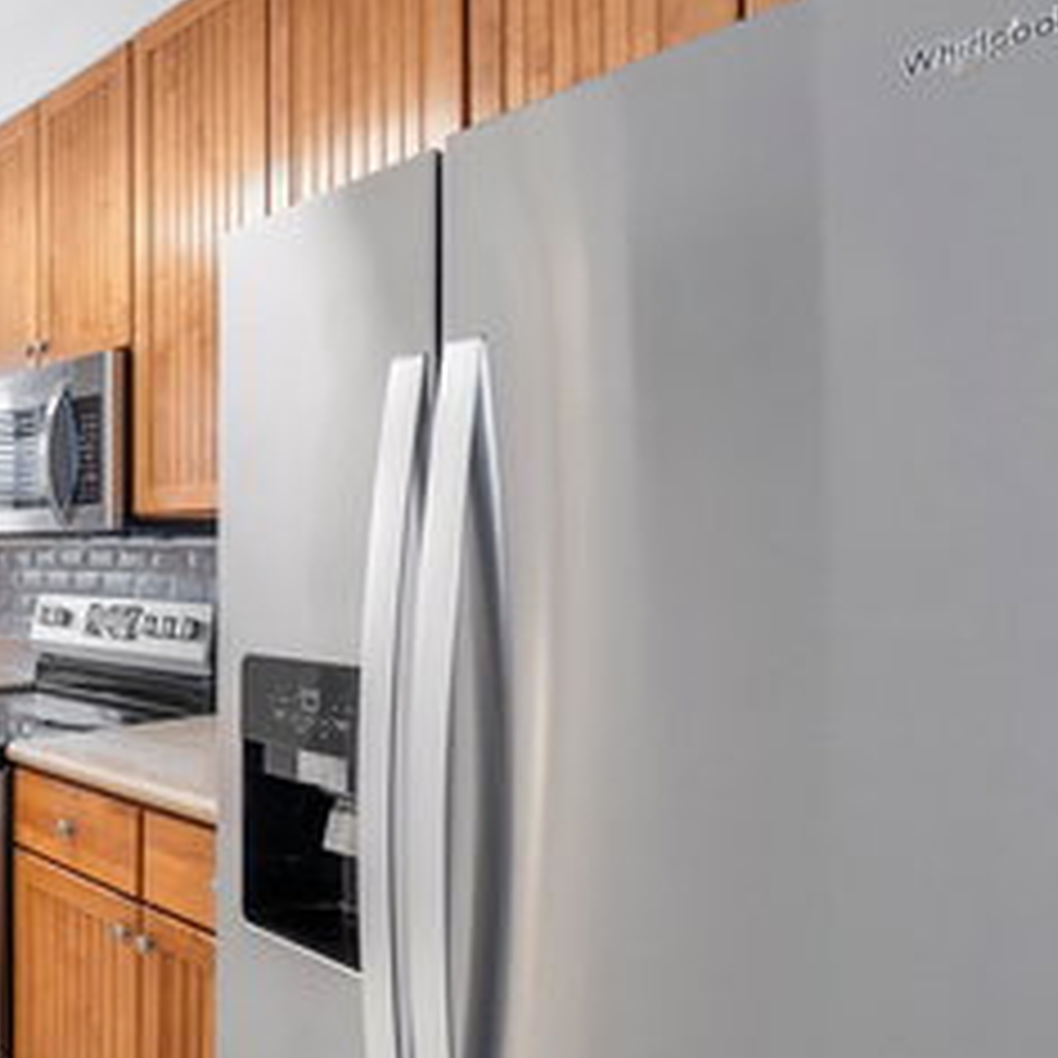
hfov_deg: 53.9
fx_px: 899
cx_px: 122
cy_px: 567
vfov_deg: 60.9
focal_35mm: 26
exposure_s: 1/10
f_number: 8
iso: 250
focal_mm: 10
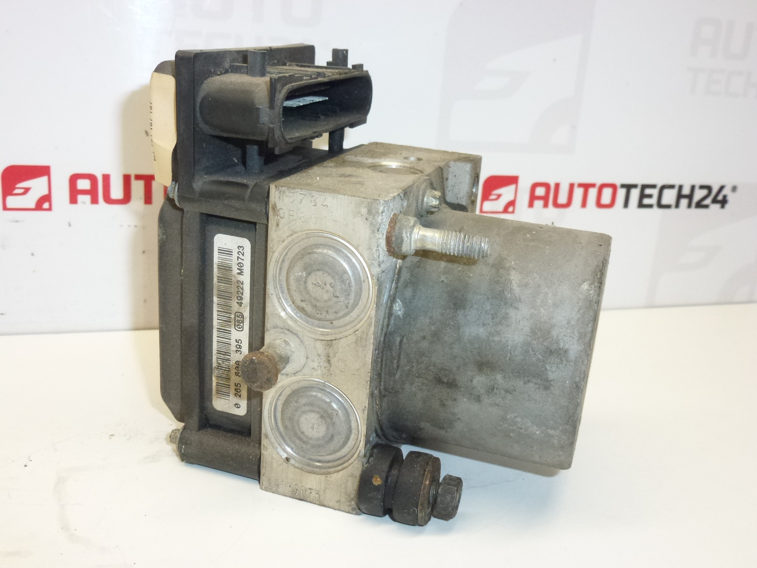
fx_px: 787
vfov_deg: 39.7
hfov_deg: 51.4
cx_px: 378
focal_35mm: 36
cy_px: 284
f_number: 3.7
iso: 400
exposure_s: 1/160
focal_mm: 6.4
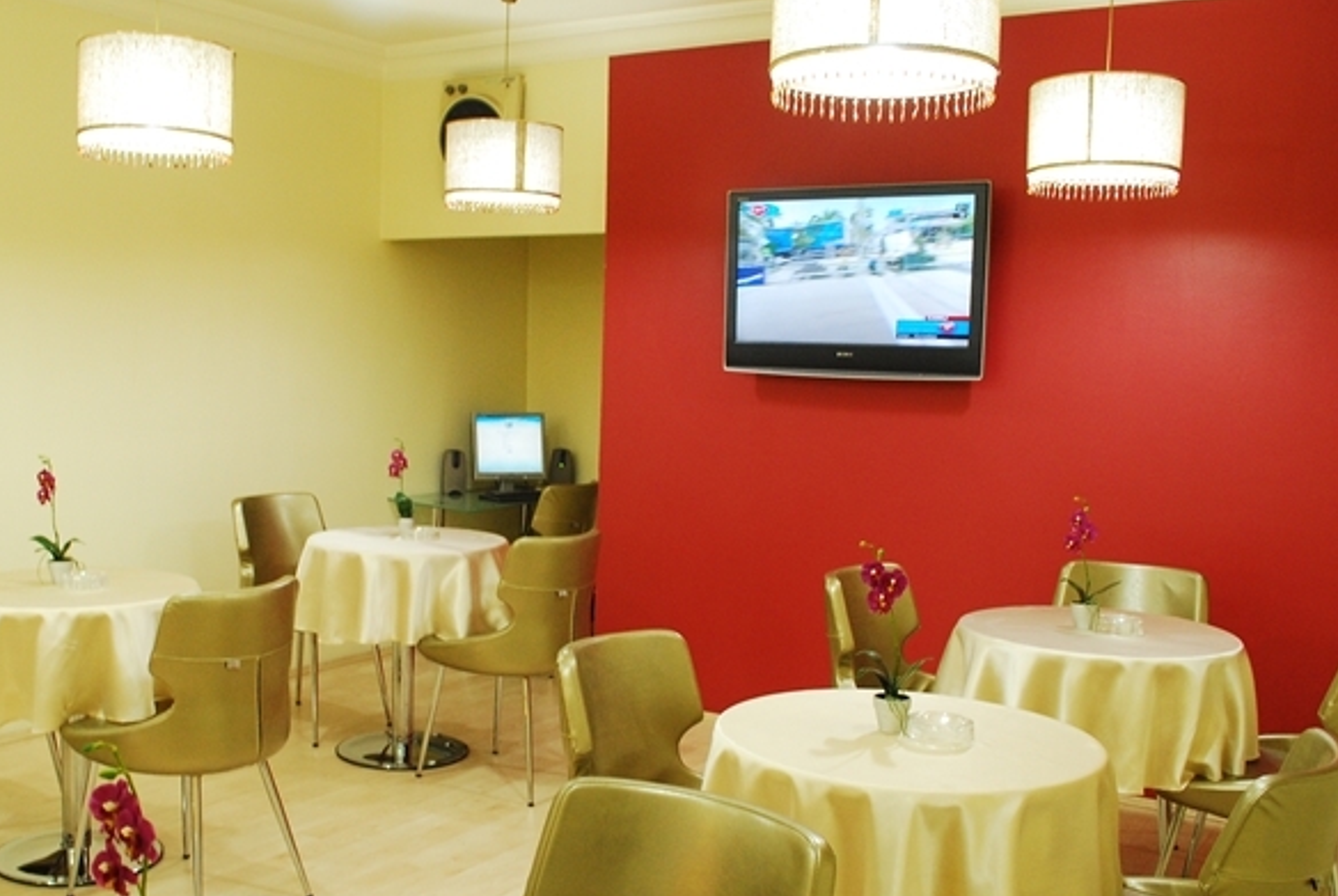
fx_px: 1377
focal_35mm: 37
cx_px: 568
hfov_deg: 51.6
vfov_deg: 35.9
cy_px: 532
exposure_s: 1/25
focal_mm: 18
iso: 800
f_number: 5.6
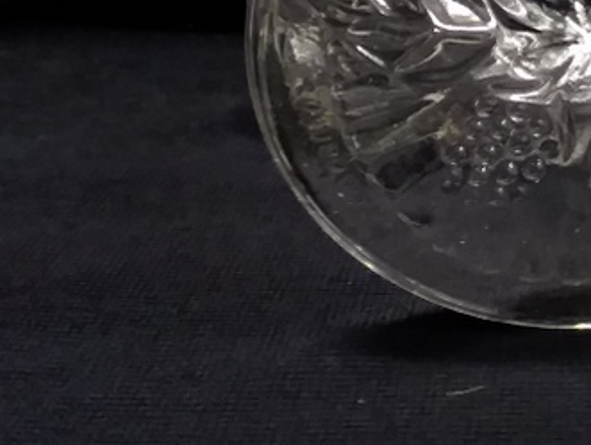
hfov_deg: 33.5
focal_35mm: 56
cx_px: 459
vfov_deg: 25.7
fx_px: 957
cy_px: 84
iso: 160
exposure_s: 1/17
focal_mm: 2.47
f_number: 1.9
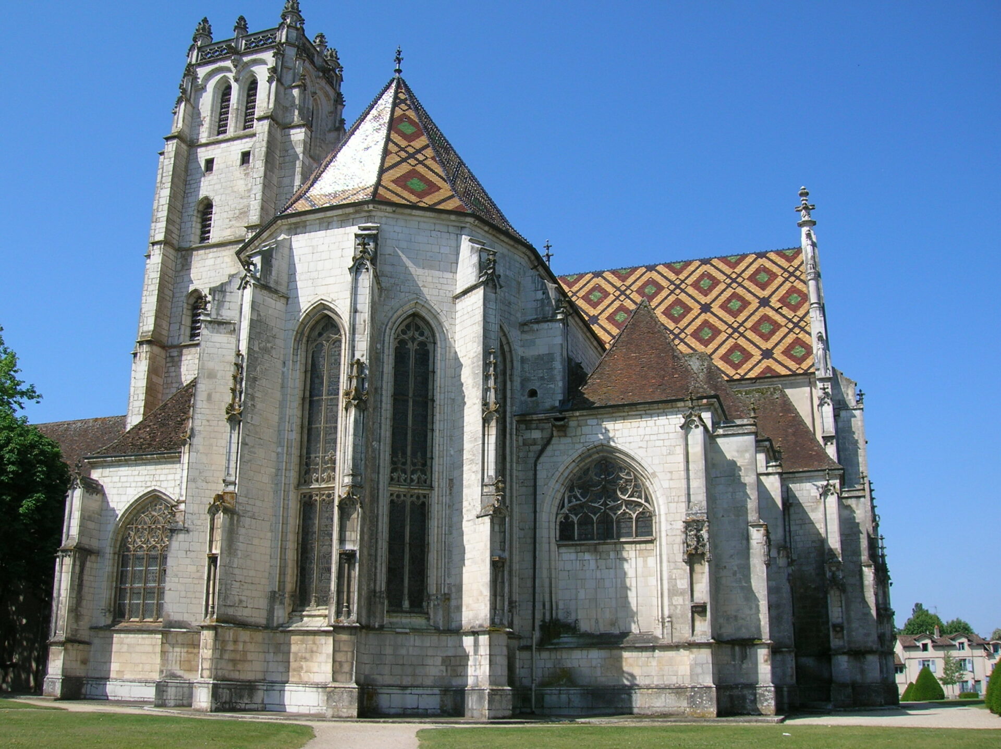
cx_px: 500
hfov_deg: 54.0
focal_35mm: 34
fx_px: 982
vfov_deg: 41.7
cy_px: 374
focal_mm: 5.7
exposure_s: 1/438
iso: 50
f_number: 4.9
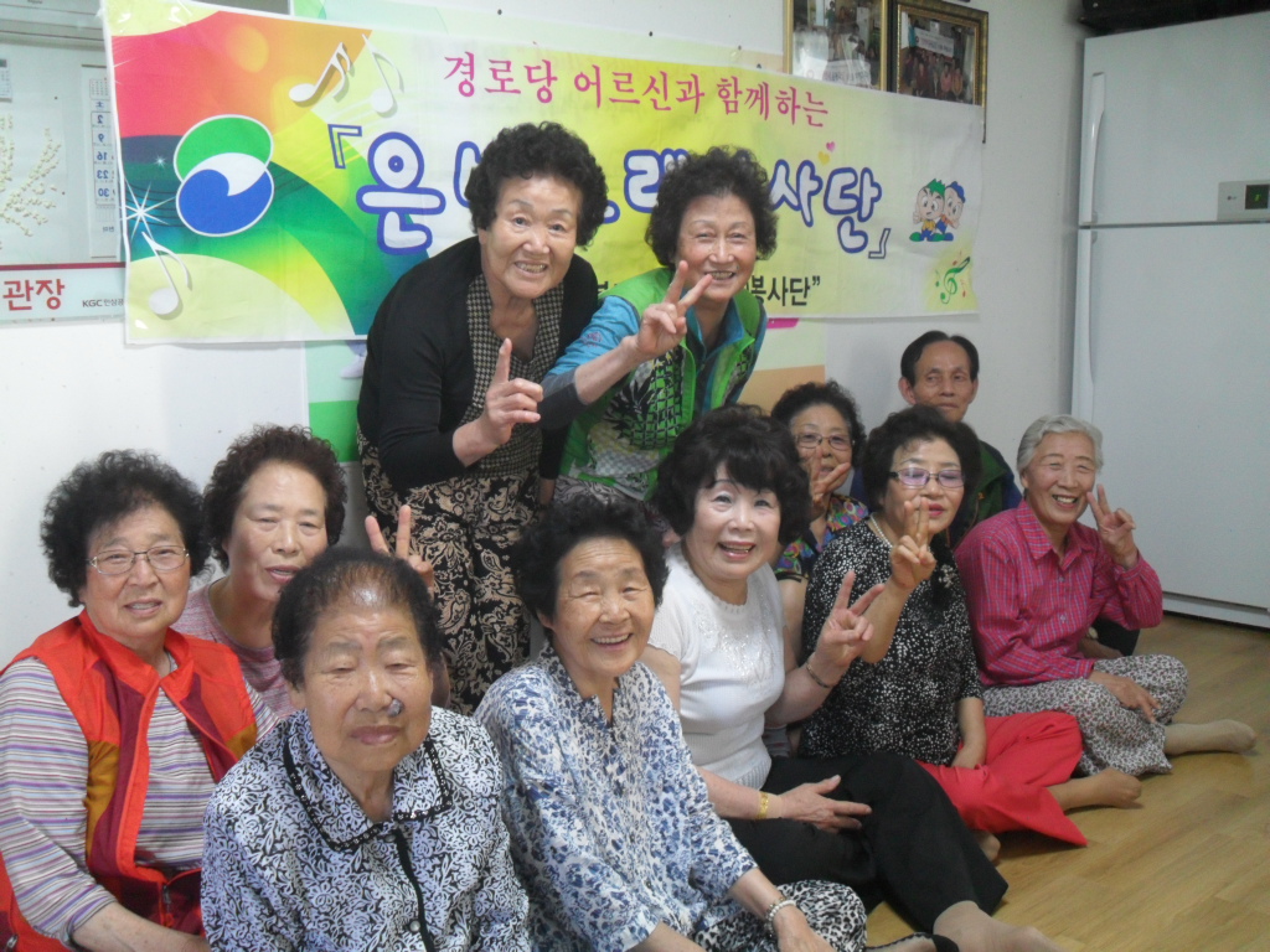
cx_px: 635
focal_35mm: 35
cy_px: 476
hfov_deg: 52.6
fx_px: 1284
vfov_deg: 40.7
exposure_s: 1/20
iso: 200
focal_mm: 6.2
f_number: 2.8
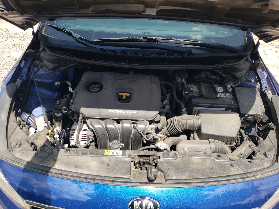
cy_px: 104
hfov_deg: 67.3
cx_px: 140
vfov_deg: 53.1
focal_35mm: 26
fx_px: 210
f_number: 1.5
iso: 50
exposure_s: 1/1667
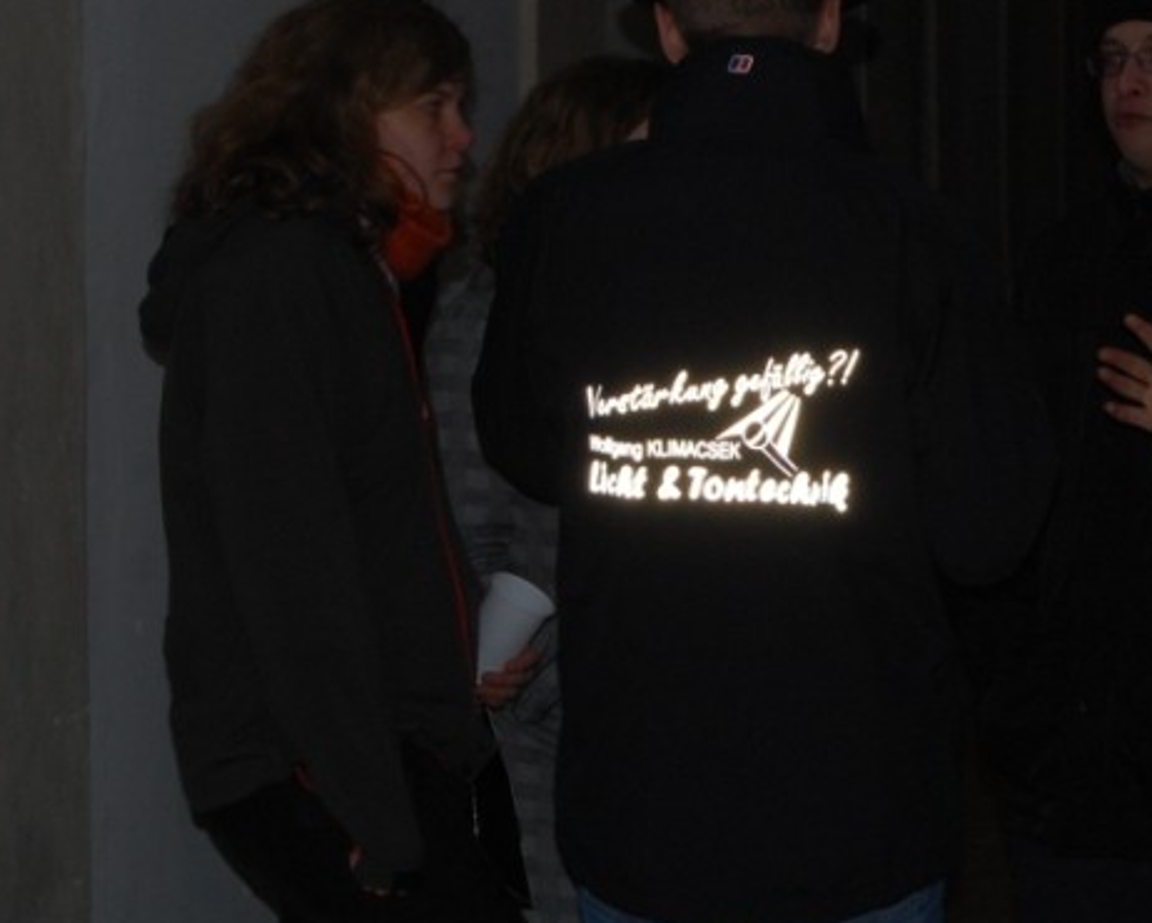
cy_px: 292
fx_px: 5148
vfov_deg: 10.2
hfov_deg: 12.7
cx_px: 935
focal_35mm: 151
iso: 400
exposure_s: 1/60
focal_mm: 55
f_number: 5.6
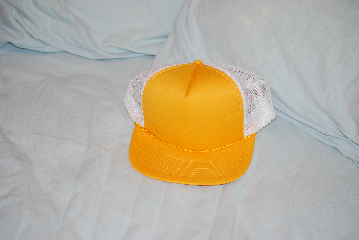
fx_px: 824
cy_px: 120
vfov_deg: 16.6
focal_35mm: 82
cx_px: 180
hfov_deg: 24.6
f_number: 4
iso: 200
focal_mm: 55
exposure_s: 1/60
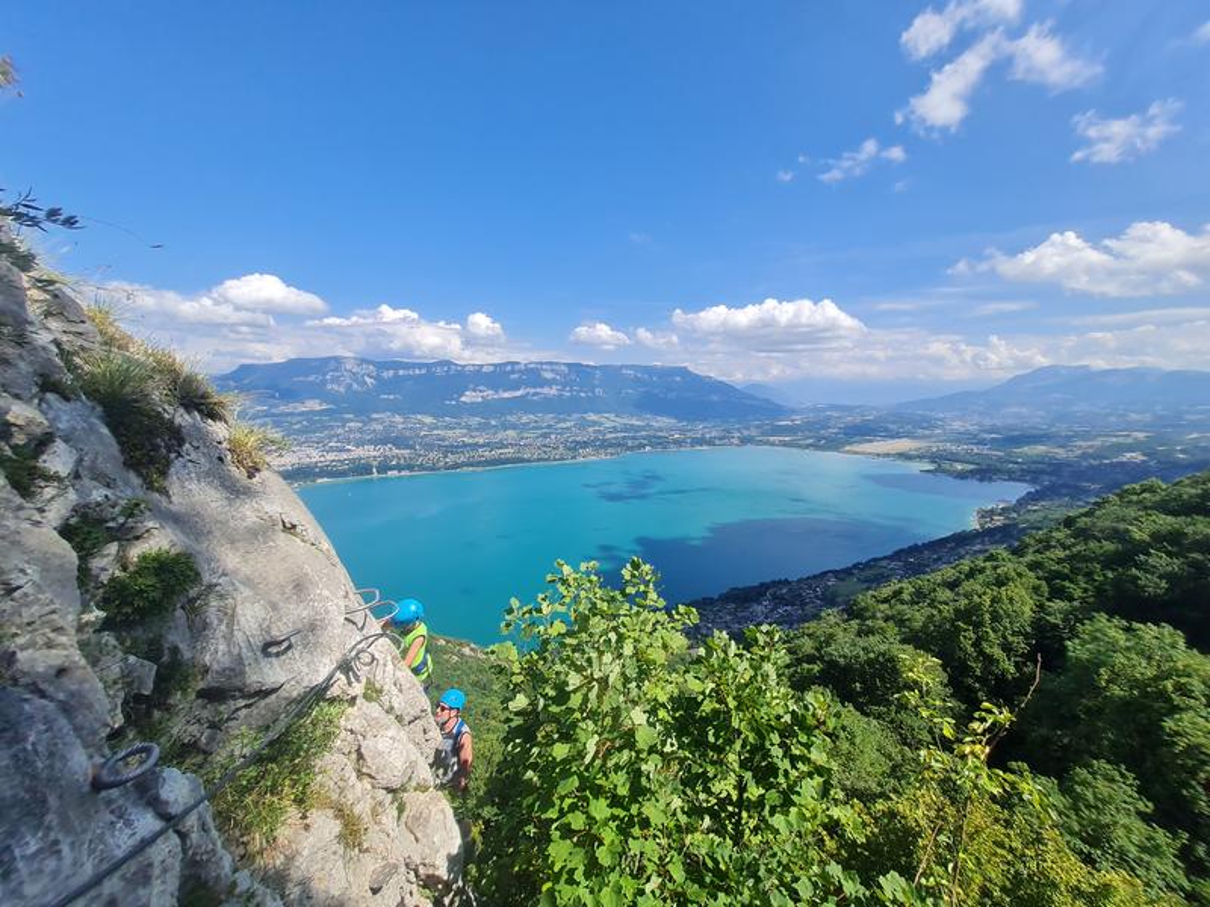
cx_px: 605
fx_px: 454
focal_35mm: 13
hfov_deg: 106.2
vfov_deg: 89.9
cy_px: 454
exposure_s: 1/1196
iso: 50
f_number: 2.2
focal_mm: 1.74
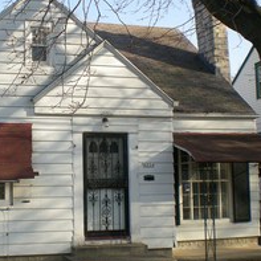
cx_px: 73
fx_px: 503
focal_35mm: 59
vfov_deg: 29.1
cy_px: 143
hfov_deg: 28.7
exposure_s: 1/202
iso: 77
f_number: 4.6
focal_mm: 6.3
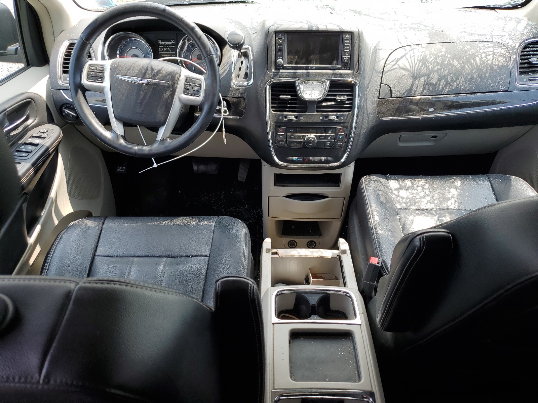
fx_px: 404
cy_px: 202
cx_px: 269
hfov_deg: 67.3
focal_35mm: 26
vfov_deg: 53.1
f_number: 1.5
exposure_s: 1/435
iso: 50
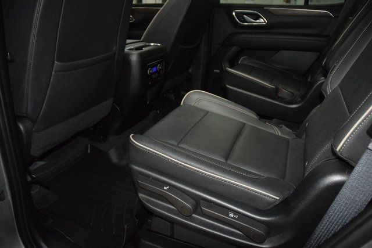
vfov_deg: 48.0
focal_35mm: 27
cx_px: 186
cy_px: 124
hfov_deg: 67.4
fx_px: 279
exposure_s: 1/80
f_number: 3.5
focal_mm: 18
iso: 2800
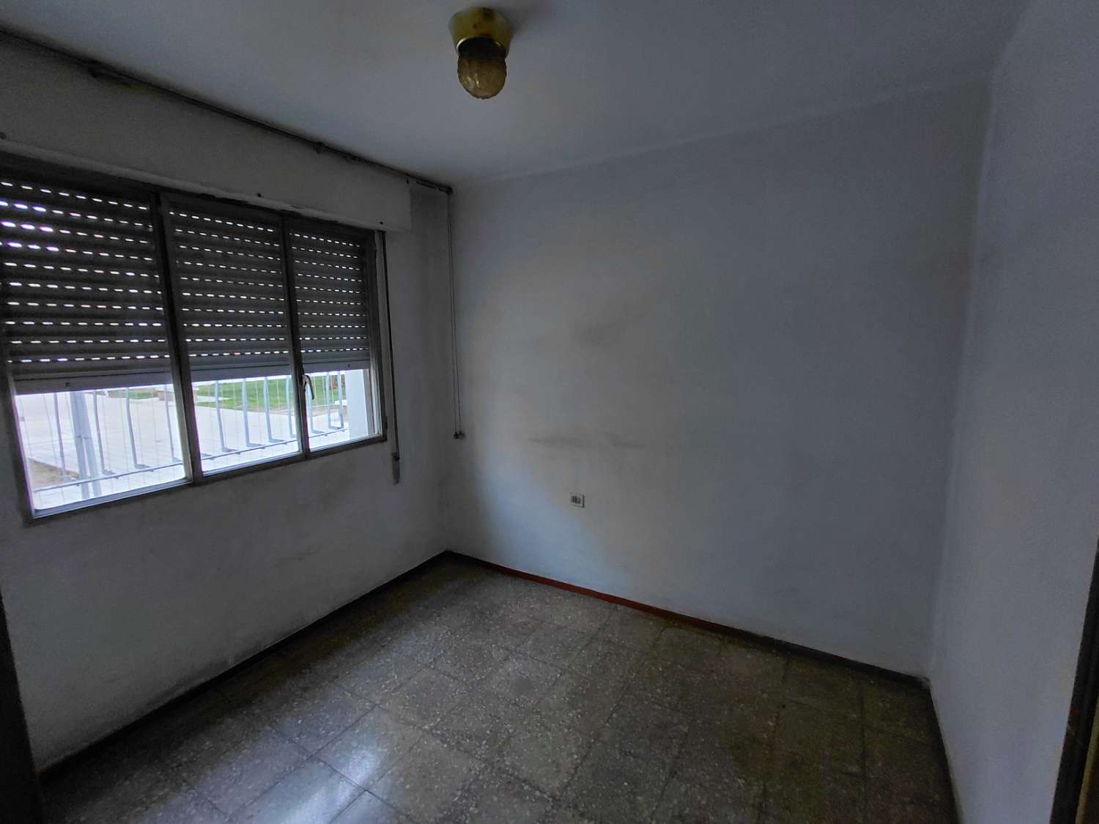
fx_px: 508
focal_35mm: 16
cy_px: 412
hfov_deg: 94.5
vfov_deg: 78.1
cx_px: 550
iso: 320
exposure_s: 1/30
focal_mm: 1.64
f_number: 2.2
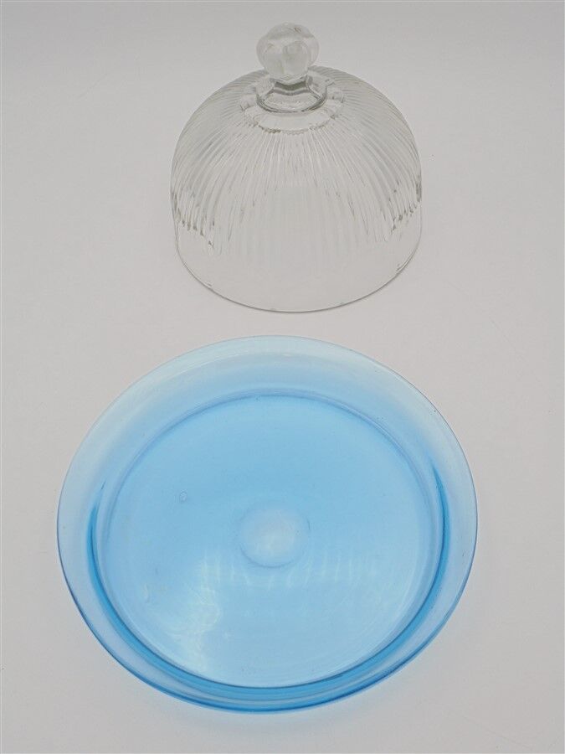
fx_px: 827
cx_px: 282
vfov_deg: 49.0
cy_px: 377
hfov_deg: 37.7
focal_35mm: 38
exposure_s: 1/250
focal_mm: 6.9
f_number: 4.2
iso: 100
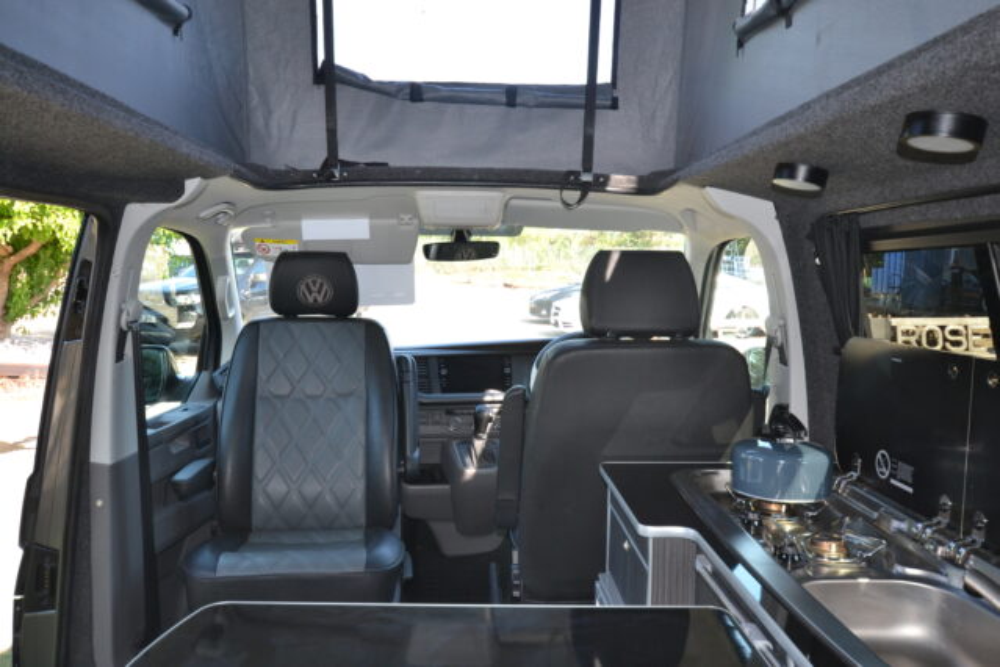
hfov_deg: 61.9
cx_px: 500
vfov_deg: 43.6
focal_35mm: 30
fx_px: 833
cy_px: 334
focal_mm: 20
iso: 400
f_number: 5.6
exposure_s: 1/100
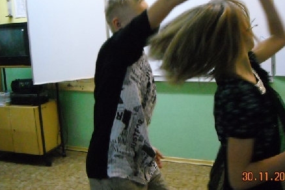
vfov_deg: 30.4
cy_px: 75
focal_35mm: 44
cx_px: 137
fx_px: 348
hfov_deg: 44.5
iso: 800
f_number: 2.8
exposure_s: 1/67
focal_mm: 5.7
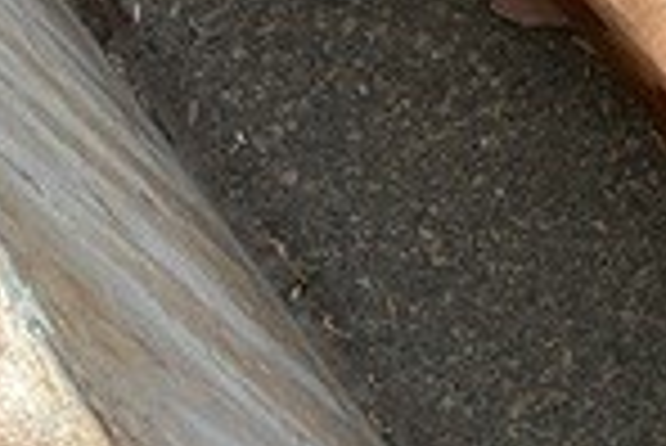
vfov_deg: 9.4
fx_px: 2407
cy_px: -622
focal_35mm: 130
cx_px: 1170
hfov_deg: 14.1
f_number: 1.8
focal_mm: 3
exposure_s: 1/473
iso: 16
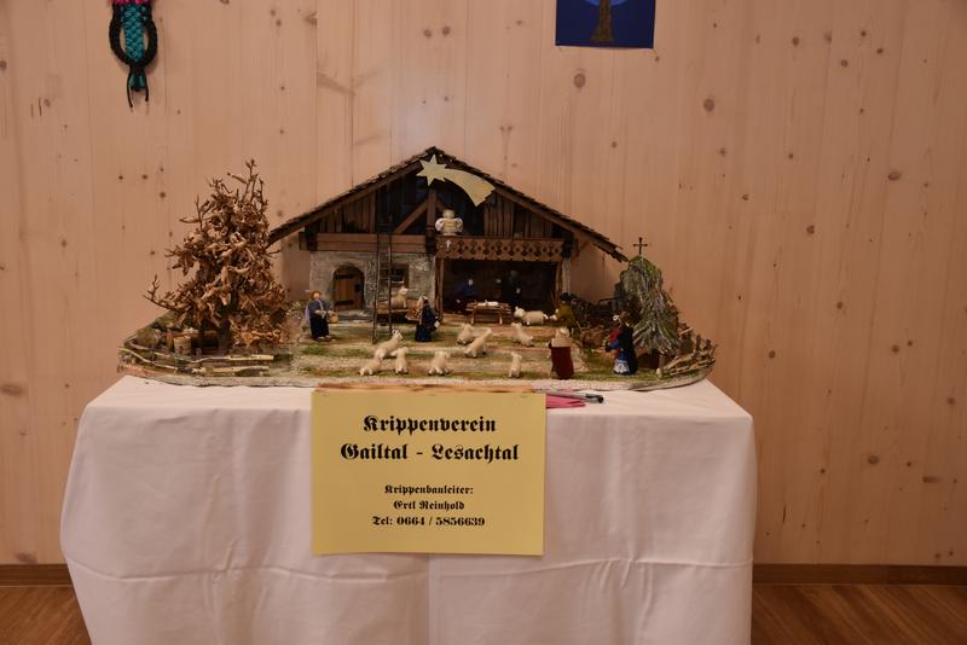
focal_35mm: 34
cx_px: 484
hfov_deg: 55.1
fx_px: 927
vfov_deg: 38.4
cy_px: 322
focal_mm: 23
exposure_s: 1/60
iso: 400
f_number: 4
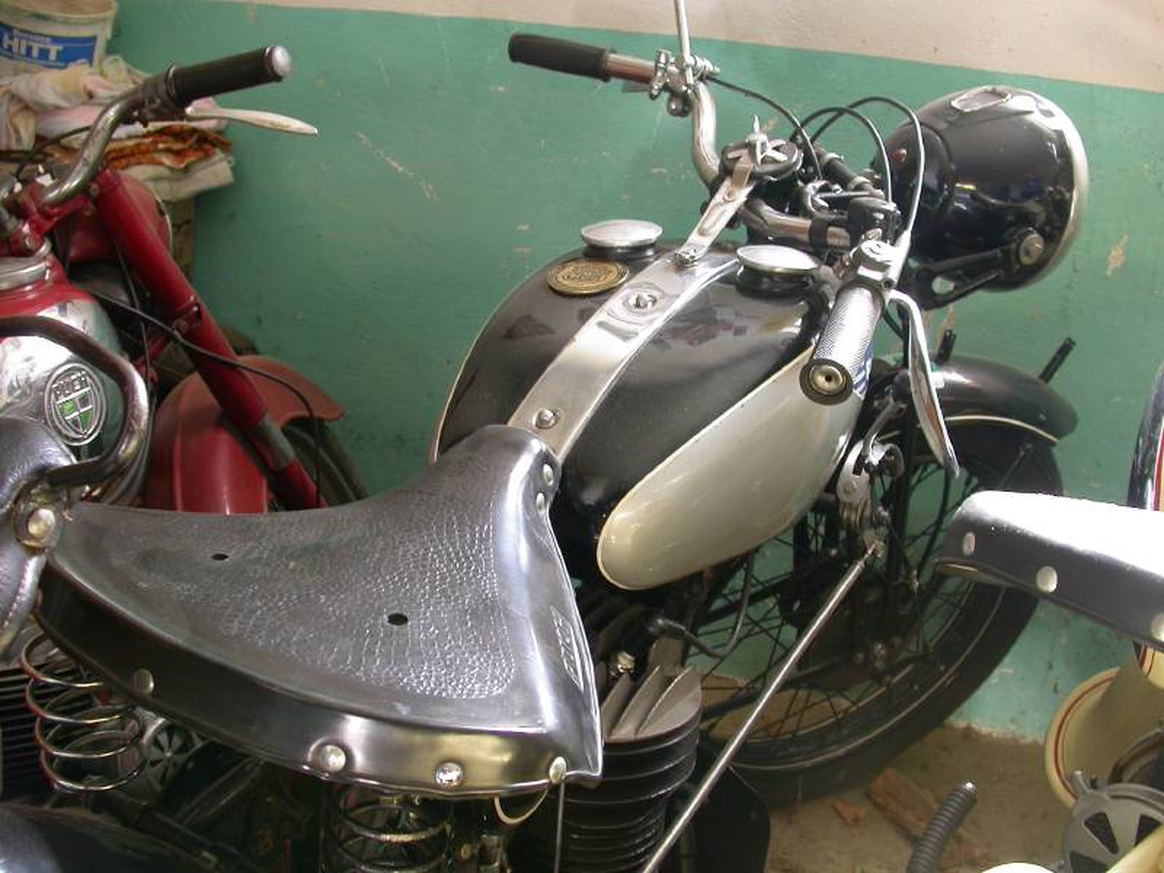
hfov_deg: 49.0
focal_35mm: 38
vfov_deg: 37.7
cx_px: 582
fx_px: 1278
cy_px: 436
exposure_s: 1/5.8
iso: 100
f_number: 2.6
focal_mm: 7.85
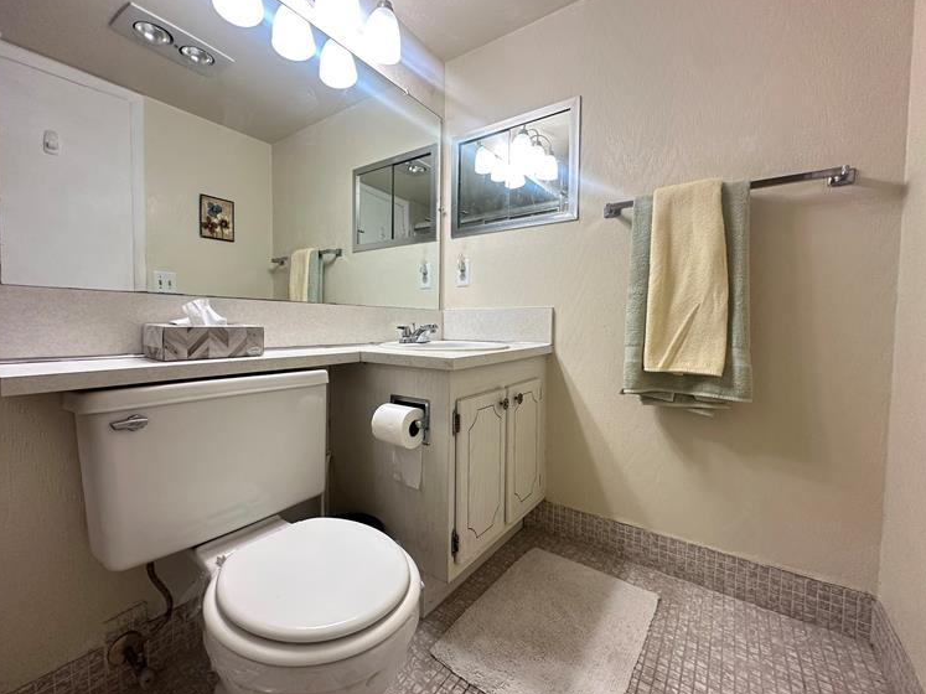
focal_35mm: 15
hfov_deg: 98.1
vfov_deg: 81.7
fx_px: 401
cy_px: 338
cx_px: 445
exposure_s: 1/120
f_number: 2.2
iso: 200
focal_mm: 2.22
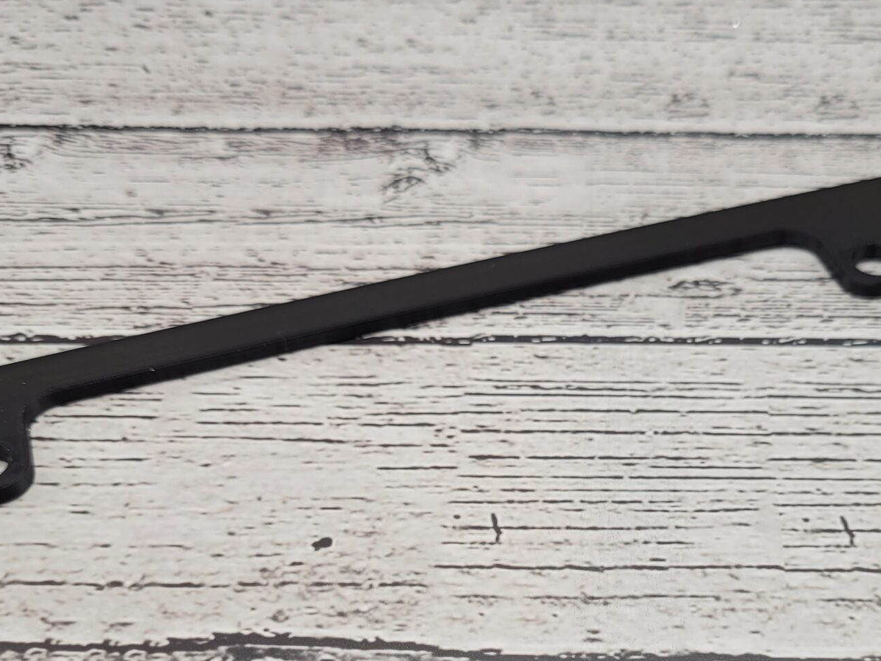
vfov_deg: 26.9
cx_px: 569
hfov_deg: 36.5
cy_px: 615
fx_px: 1323
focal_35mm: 52
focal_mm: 5.4
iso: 40
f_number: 1.8
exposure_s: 1/200
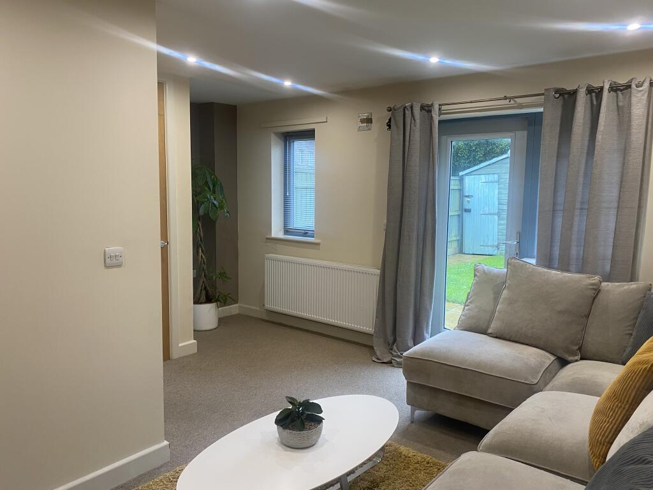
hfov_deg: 67.3
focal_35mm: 26
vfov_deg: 53.1
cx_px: 326
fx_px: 490
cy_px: 245
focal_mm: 4.25
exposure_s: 1/50
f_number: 1.8
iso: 100
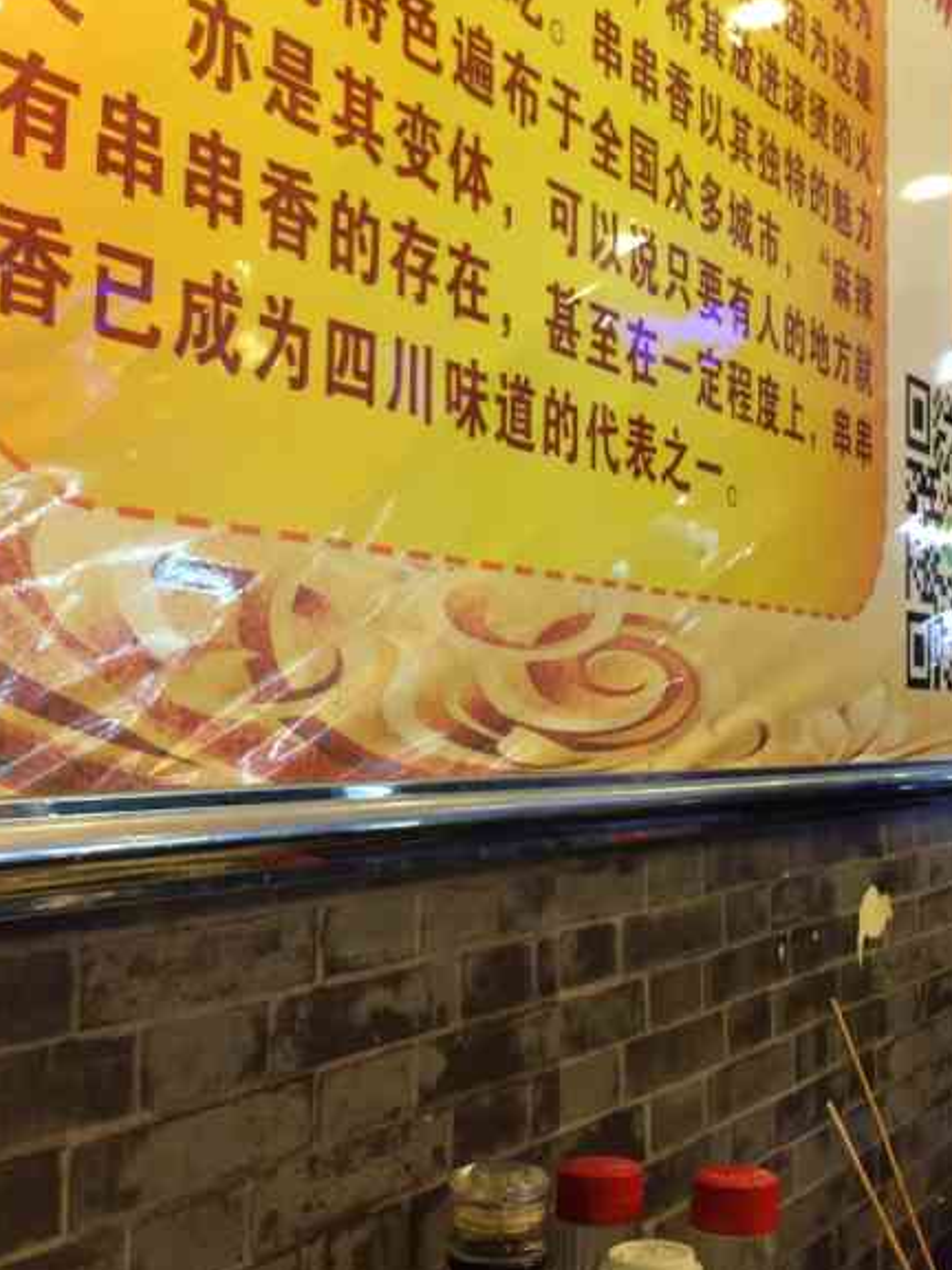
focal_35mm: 47
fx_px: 1723
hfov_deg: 30.6
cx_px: 643
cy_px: 477
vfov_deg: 40.2
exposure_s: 1/33
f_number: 2.2
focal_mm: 4.15
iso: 125
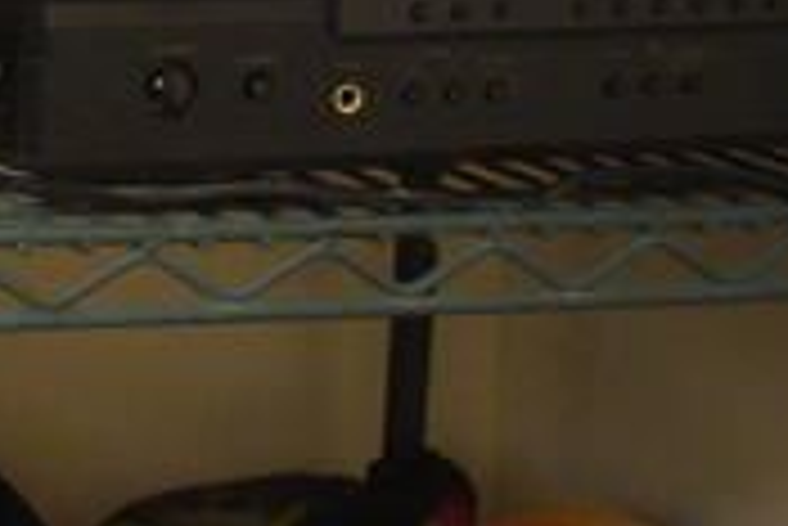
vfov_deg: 13.9
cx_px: -518
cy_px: -207
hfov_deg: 18.3
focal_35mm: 94
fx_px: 2059
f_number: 3.5
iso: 3200
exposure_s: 1/30
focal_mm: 18
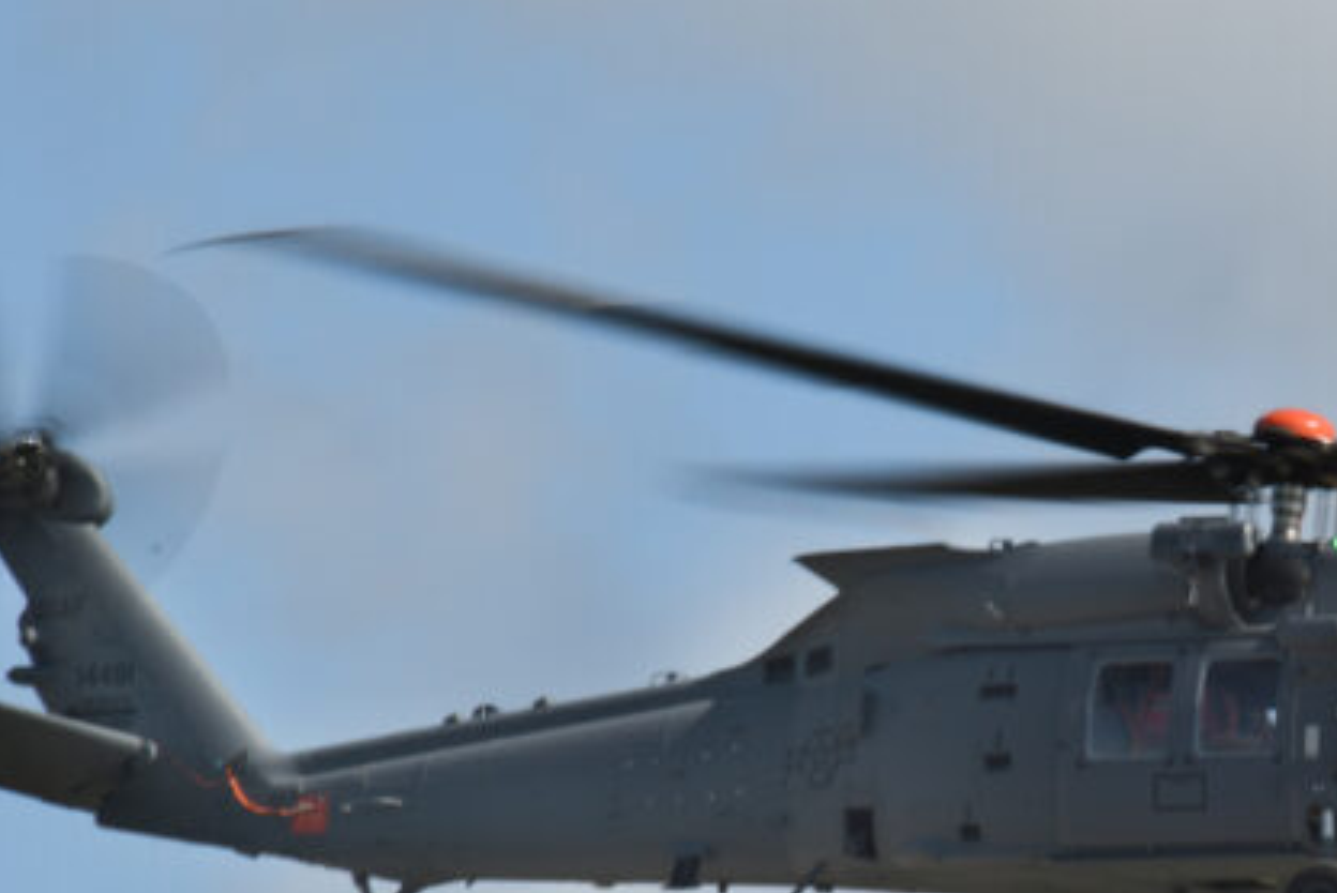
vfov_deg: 1.4
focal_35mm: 984
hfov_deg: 2.1
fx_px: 36569
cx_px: 1225
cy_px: 756
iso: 250
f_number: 29
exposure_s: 1/100
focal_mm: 400
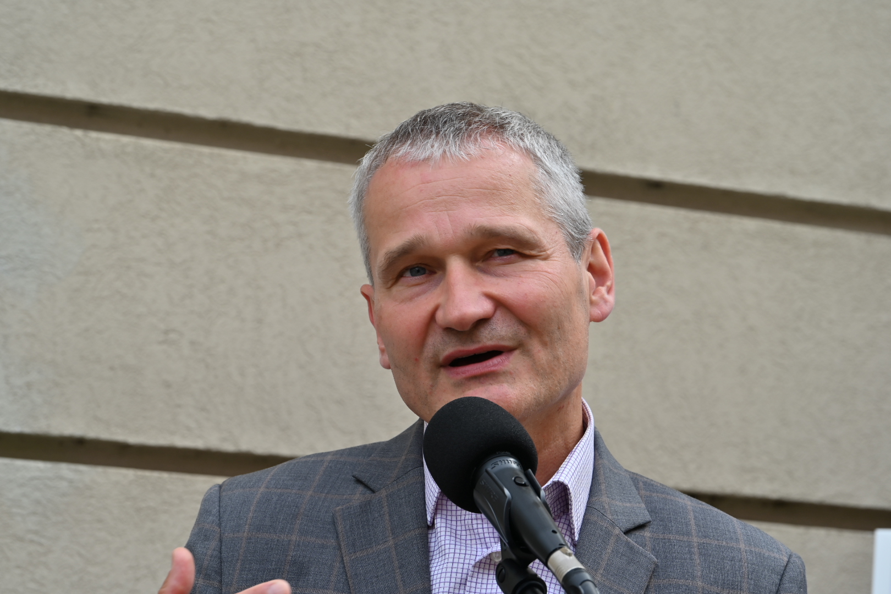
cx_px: 446
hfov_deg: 14.7
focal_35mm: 140
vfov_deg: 9.8
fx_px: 3465
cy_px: 297
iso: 100
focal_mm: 140
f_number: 10
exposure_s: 1/125
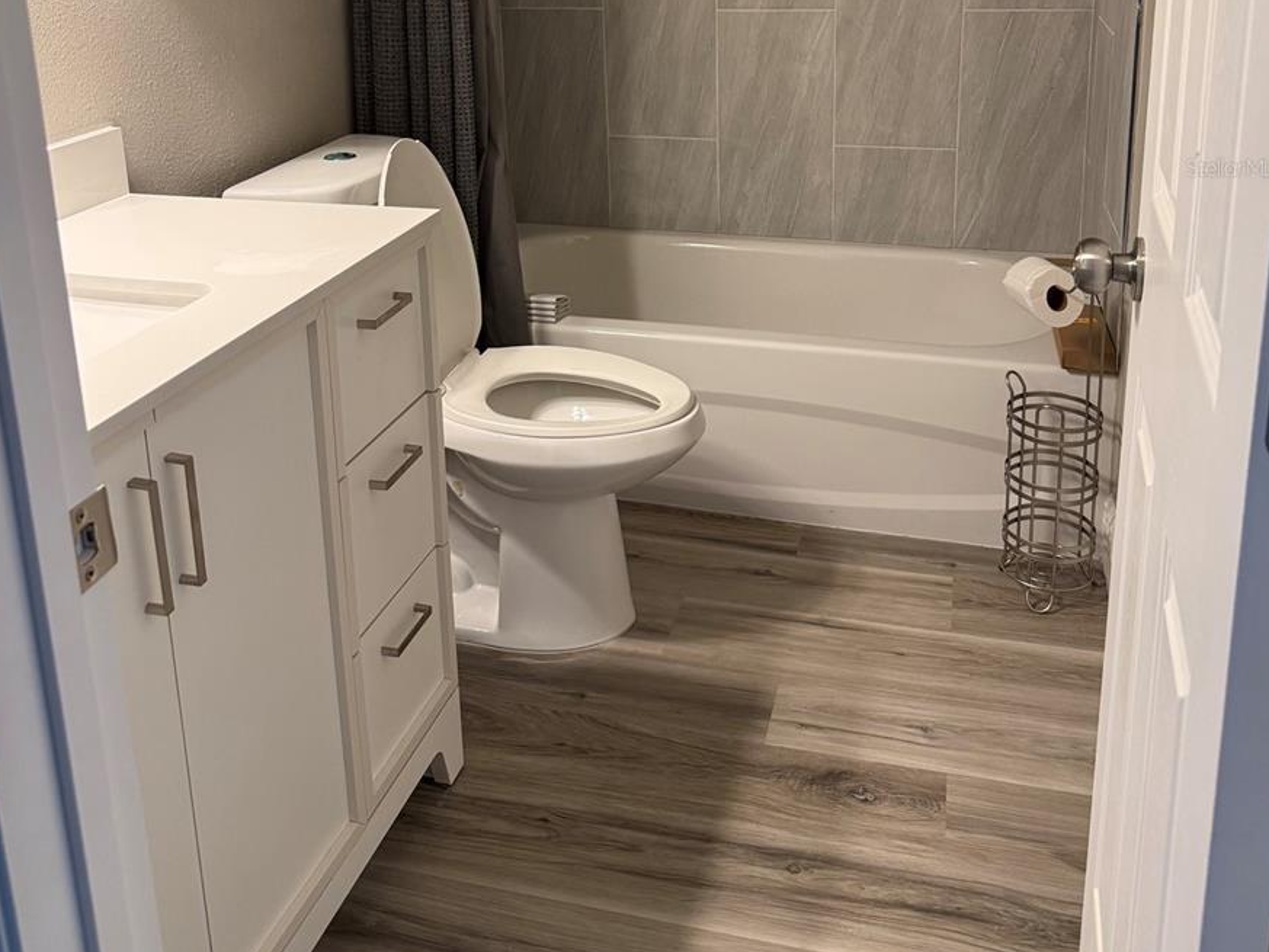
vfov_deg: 40.8
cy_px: 167
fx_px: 1210
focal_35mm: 33
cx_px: 635
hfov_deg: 55.3
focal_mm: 6.76
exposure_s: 1/120
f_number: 1.78
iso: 250
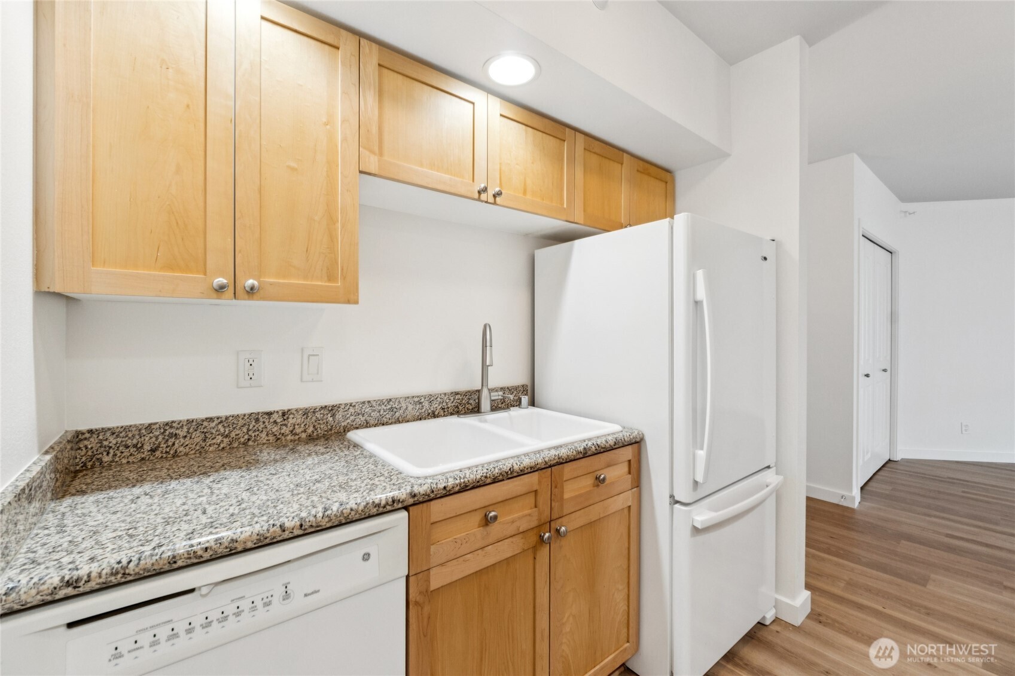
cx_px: 508
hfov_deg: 100.4
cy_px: 338
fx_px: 423
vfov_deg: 77.3
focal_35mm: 15
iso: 250
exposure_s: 1/8
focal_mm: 10
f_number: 9
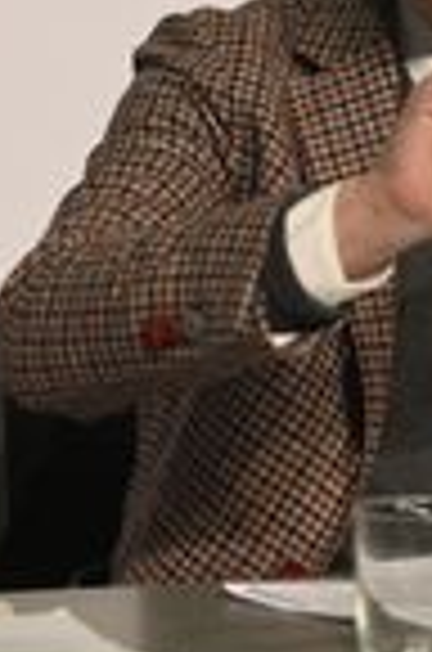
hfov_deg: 4.3
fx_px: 5805
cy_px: 22
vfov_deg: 6.4
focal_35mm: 321
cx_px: 398
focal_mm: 116
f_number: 3.2
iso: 3200
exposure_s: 1/160
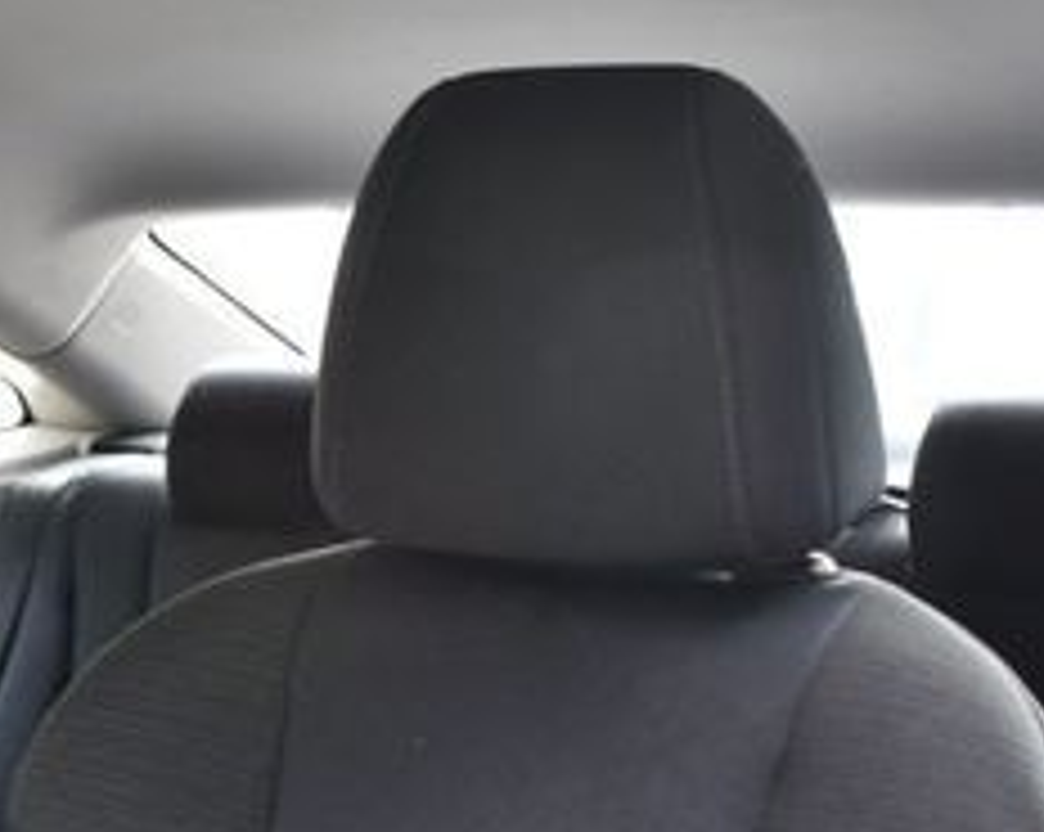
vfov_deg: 20.9
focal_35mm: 70
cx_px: -4
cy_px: 868
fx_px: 2160
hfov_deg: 25.8
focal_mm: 18
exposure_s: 1/250
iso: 640
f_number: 3.5
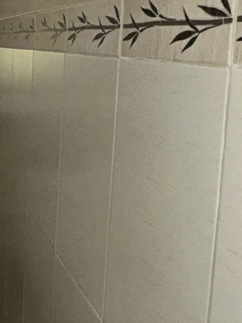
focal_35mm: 60
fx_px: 559
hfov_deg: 19.9
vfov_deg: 32.0
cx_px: -155
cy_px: 120
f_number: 2.2
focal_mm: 2.22
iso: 80
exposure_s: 1/86
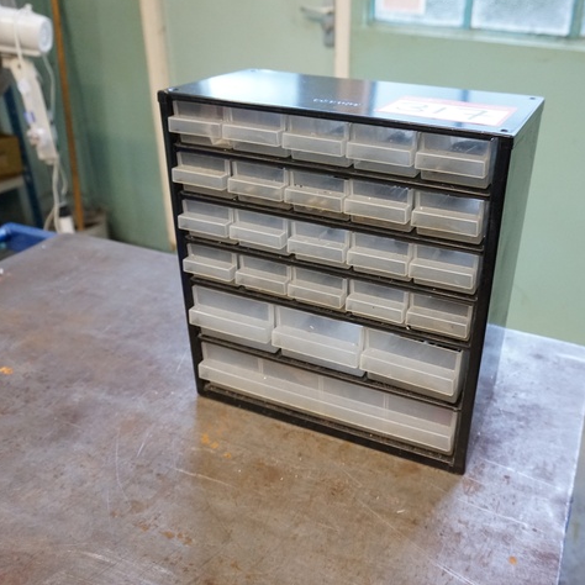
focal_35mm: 31
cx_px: 379
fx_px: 593
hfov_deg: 51.8
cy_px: 290
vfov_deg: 52.5
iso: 2000
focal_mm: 16
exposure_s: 1/160
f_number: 3.5
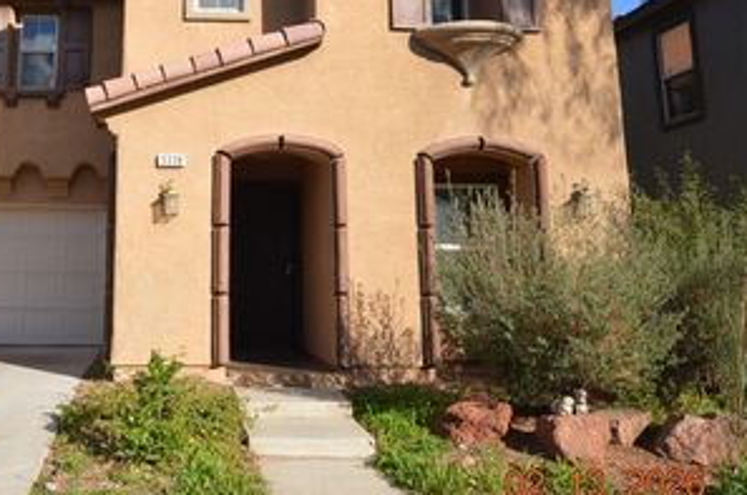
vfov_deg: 34.4
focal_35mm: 38
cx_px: 194
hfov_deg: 49.1
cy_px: 128
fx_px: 784
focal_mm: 15
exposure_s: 1/200
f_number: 8
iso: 100
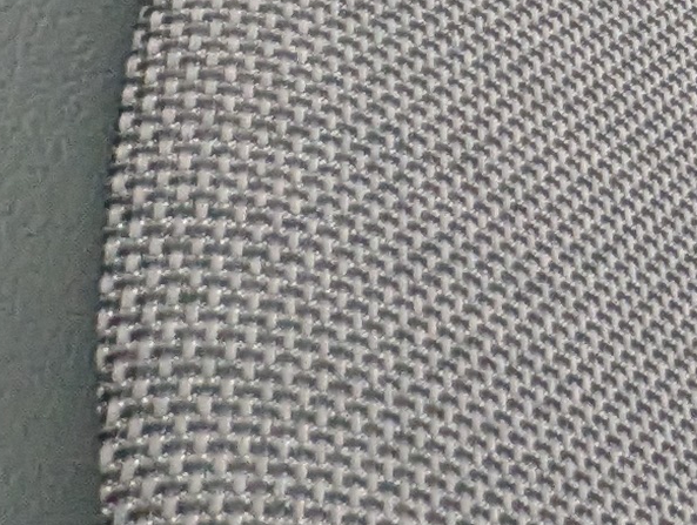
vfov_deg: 12.1
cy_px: -494
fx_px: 2219
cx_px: 1861
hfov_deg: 12.3
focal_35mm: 110
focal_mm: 2.35
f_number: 2.2
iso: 76
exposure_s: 1/51.1
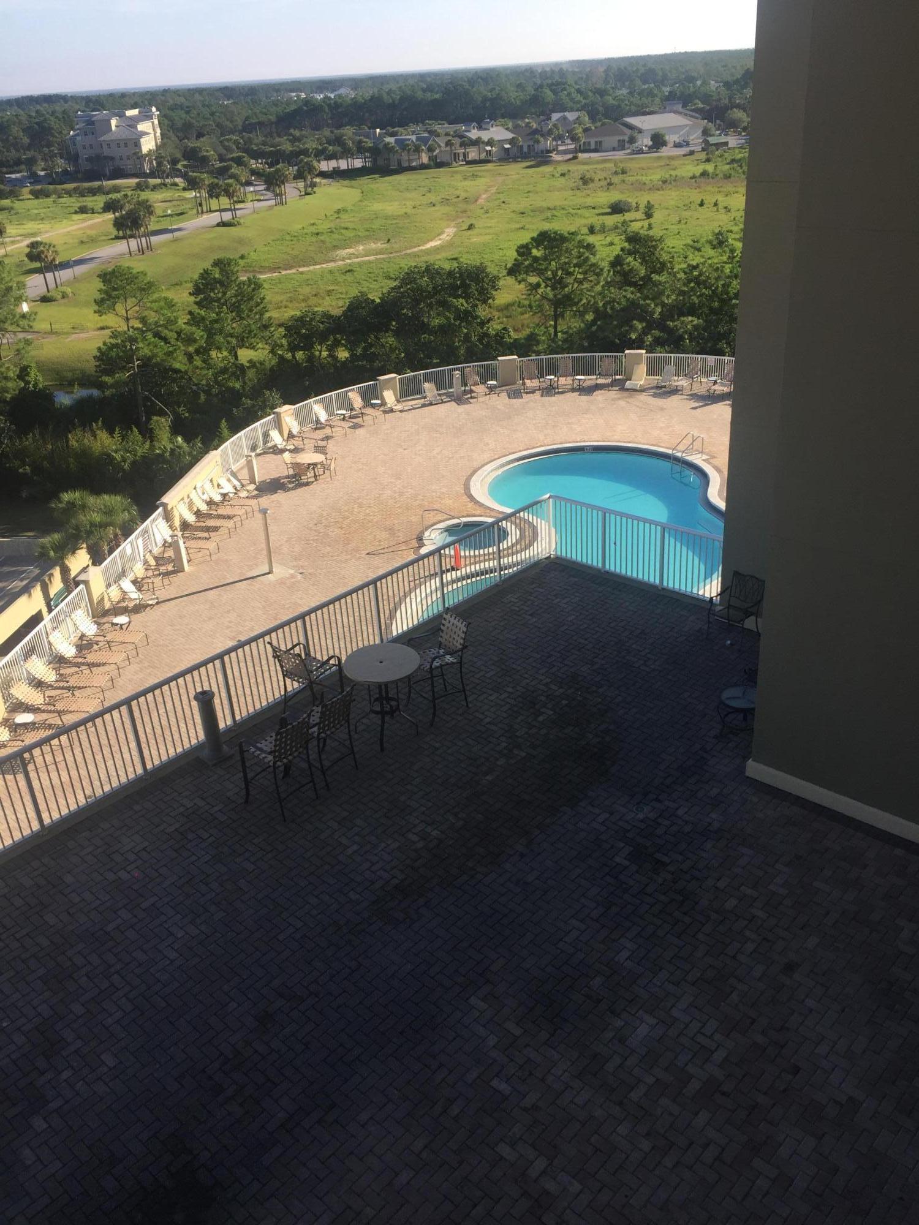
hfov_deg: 48.2
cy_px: 612
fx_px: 1027
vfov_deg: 61.7
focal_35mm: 29
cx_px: 460
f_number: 2.2
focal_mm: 4.15
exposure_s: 1/920
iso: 32
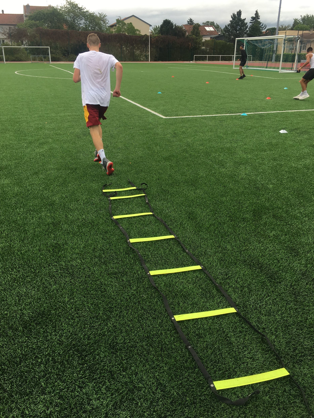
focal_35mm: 30
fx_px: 363
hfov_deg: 46.8
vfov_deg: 60.0
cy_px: 207
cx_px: 153
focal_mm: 4.15
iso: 25
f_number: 2.2
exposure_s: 1/620
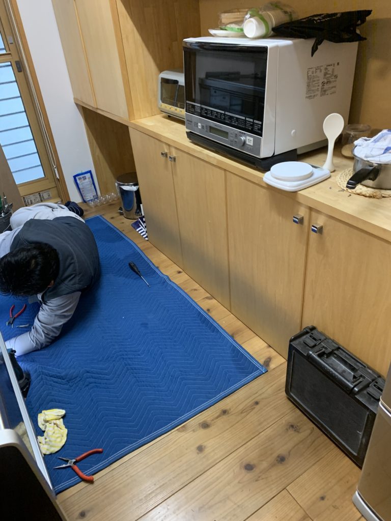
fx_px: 392
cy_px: 260
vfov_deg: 67.3
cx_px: 196
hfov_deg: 53.1
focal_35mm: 26
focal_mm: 4.25
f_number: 1.8
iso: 320
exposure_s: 1/40
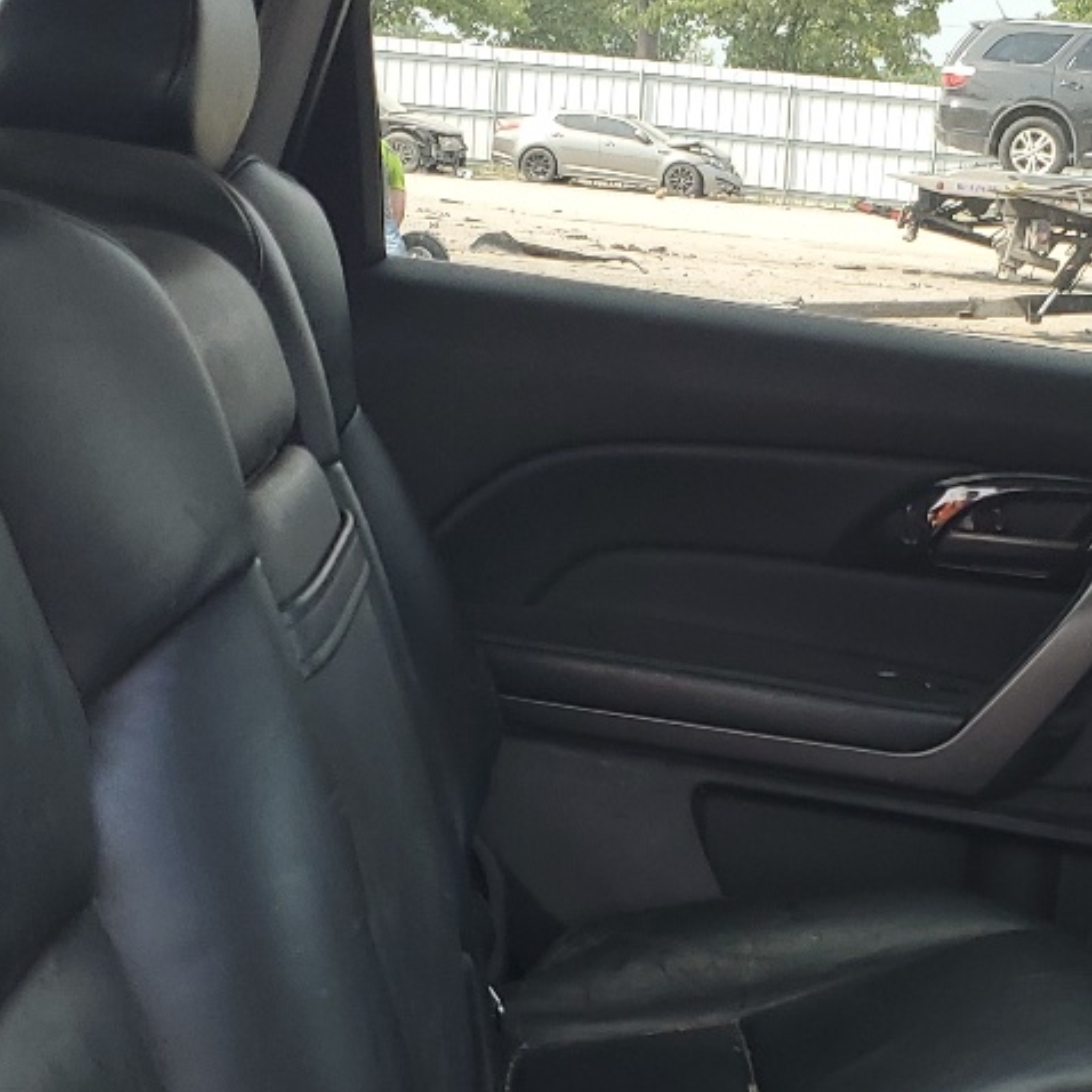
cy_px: 836
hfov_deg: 22.2
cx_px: 875
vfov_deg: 22.2
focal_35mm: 77
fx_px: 2748
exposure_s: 1/250
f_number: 1.5
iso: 50
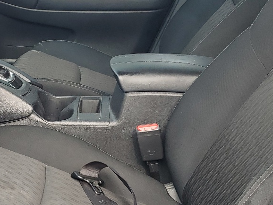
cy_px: 99
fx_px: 568
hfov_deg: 25.9
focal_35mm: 72
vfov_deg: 20.4
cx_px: 9
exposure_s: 1/312
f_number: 1.5
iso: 50
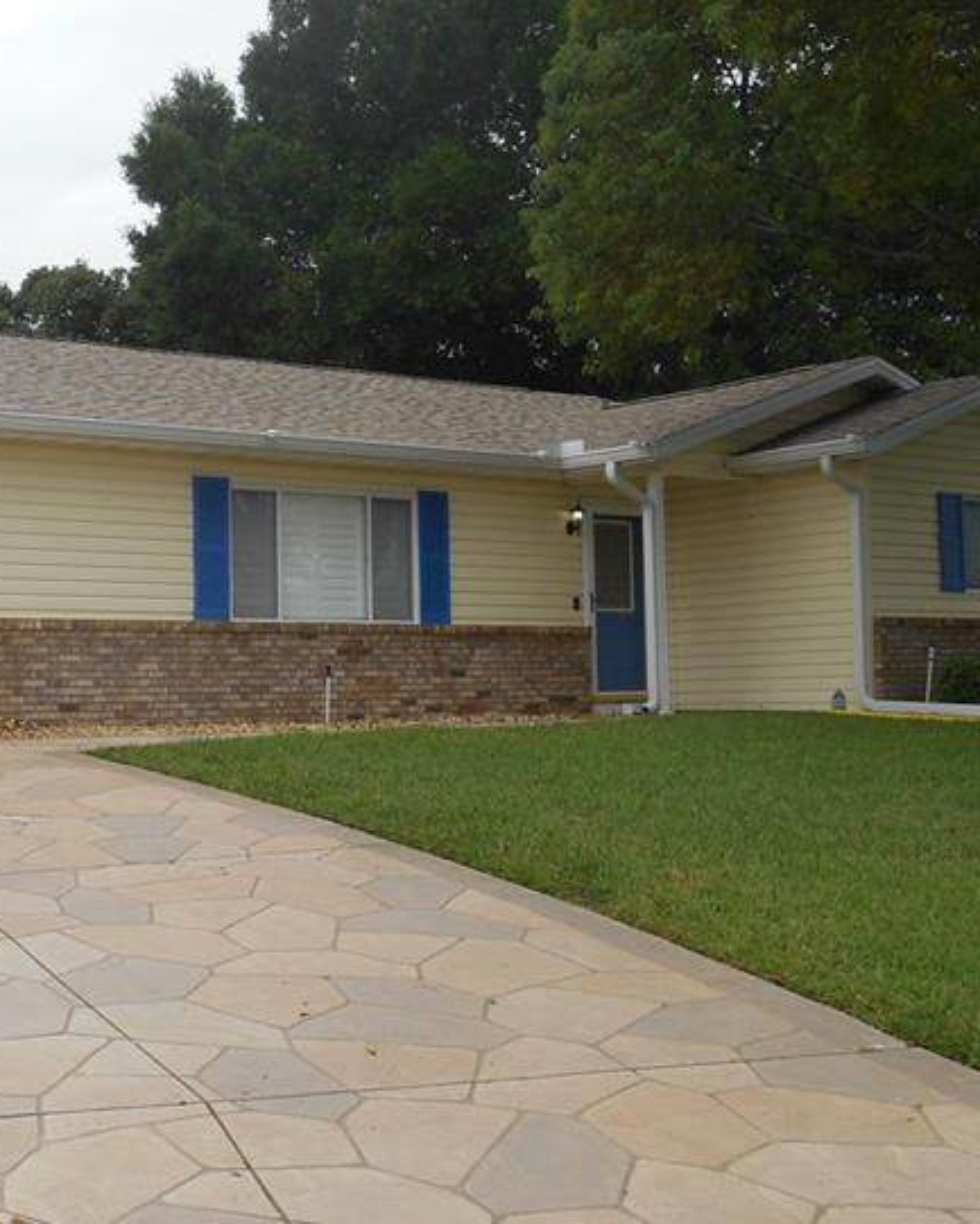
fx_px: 1740
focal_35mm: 48
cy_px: 609
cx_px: 183
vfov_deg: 38.8
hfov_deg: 30.6
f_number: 3.4
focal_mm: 4.7
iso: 80
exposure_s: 1/500
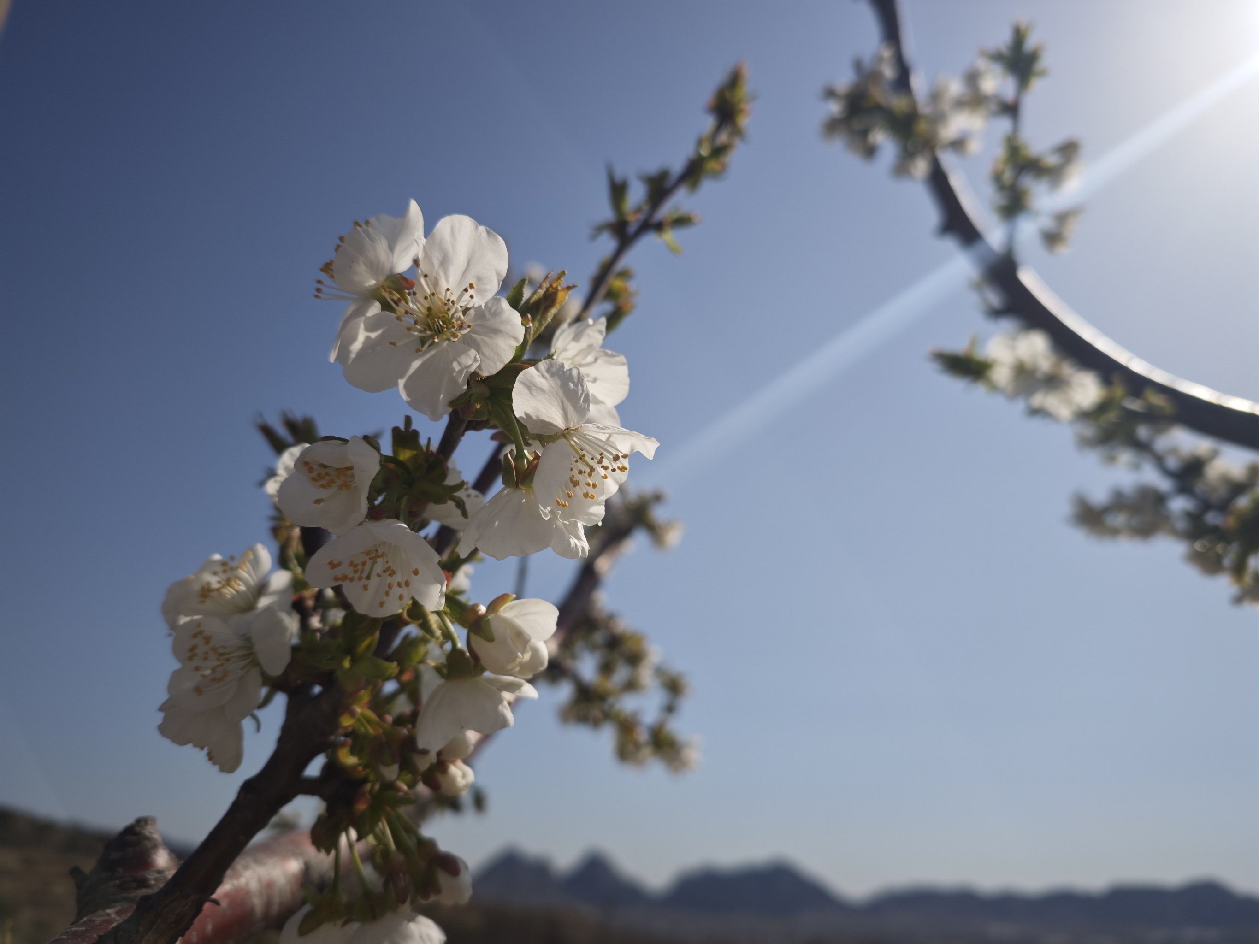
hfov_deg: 73.9
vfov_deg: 58.9
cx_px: 630
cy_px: 472
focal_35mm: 23
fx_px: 836
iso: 50
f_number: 1.6
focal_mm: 6.55
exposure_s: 1/5000
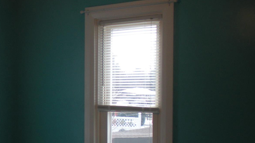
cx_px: 60
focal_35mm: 72
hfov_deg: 28.9
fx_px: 487
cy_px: 115
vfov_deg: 16.6
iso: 84
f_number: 3.1
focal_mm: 6.3
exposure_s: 1/55
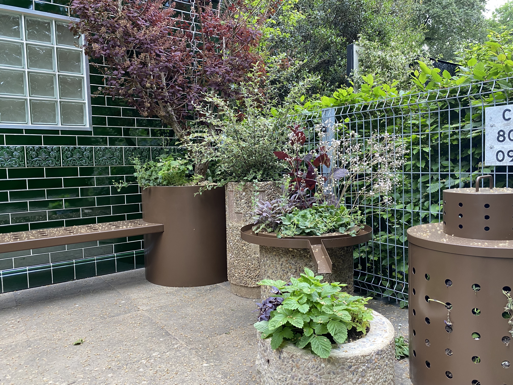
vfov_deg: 53.1
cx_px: 256
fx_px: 385
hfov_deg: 67.3
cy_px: 192
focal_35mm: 26
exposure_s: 1/81
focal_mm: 4.25
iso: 125
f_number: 1.8
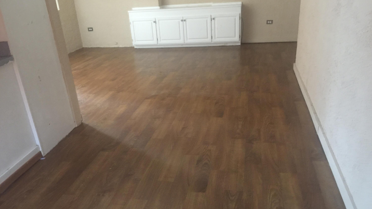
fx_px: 316
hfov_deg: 61.0
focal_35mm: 32
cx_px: 188
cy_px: 128
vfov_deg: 36.5
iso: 80
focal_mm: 4.15
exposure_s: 1/4
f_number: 2.2
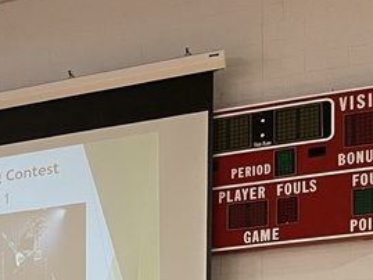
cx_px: -284
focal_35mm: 99
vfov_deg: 13.3
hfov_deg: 16.7
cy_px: 523
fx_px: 1067
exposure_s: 1/60
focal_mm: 4.2
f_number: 1.6
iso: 250
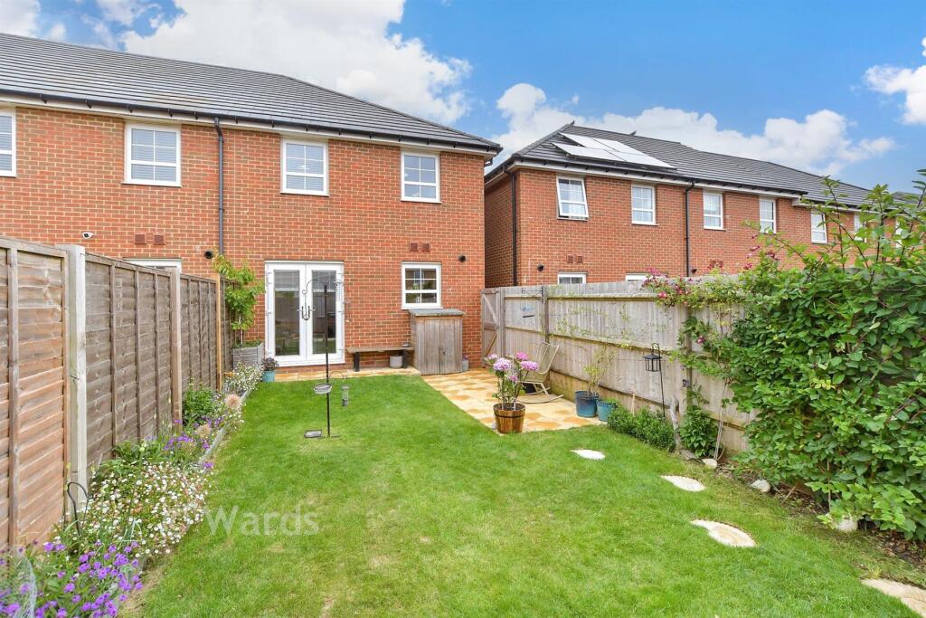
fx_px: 386
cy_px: 309
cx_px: 463
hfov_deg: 100.4
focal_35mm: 15
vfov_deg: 77.3
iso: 160
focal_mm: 10
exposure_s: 1/100
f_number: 8
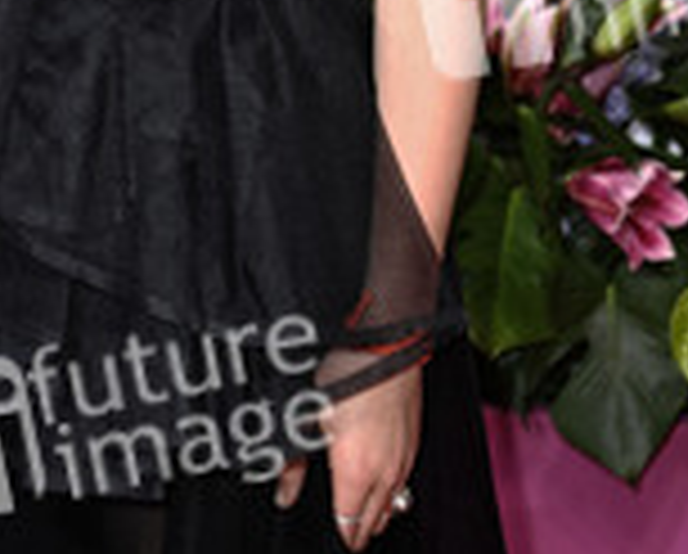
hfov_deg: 9.3
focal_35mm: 208
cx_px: 234
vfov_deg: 7.3
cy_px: -252
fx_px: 4243
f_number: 5.6
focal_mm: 85
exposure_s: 1/250
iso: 800
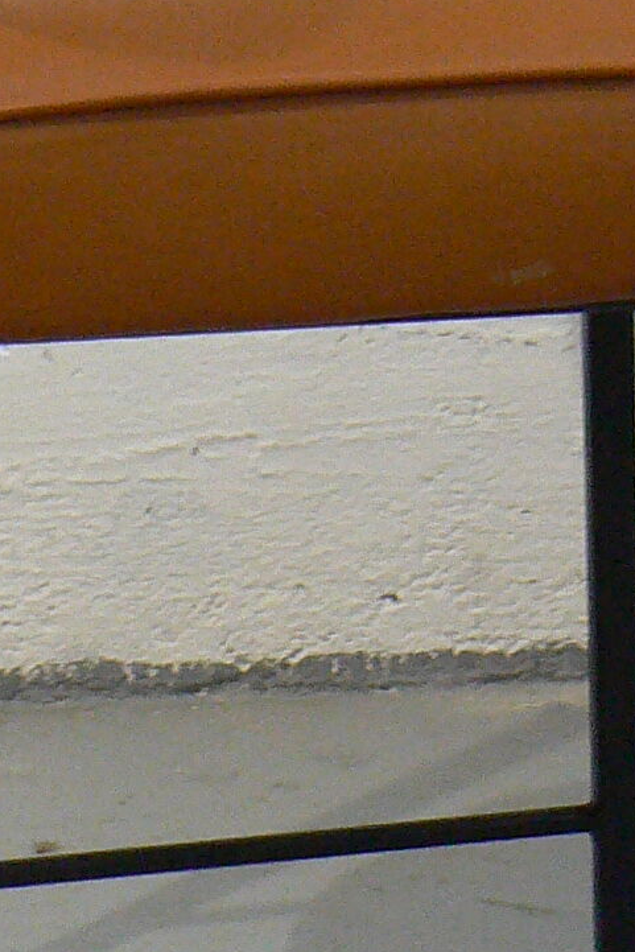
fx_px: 5976
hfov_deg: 6.1
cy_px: 257
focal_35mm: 226
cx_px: -12
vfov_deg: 9.1
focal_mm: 9.3
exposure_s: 1/15
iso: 200
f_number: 3.2
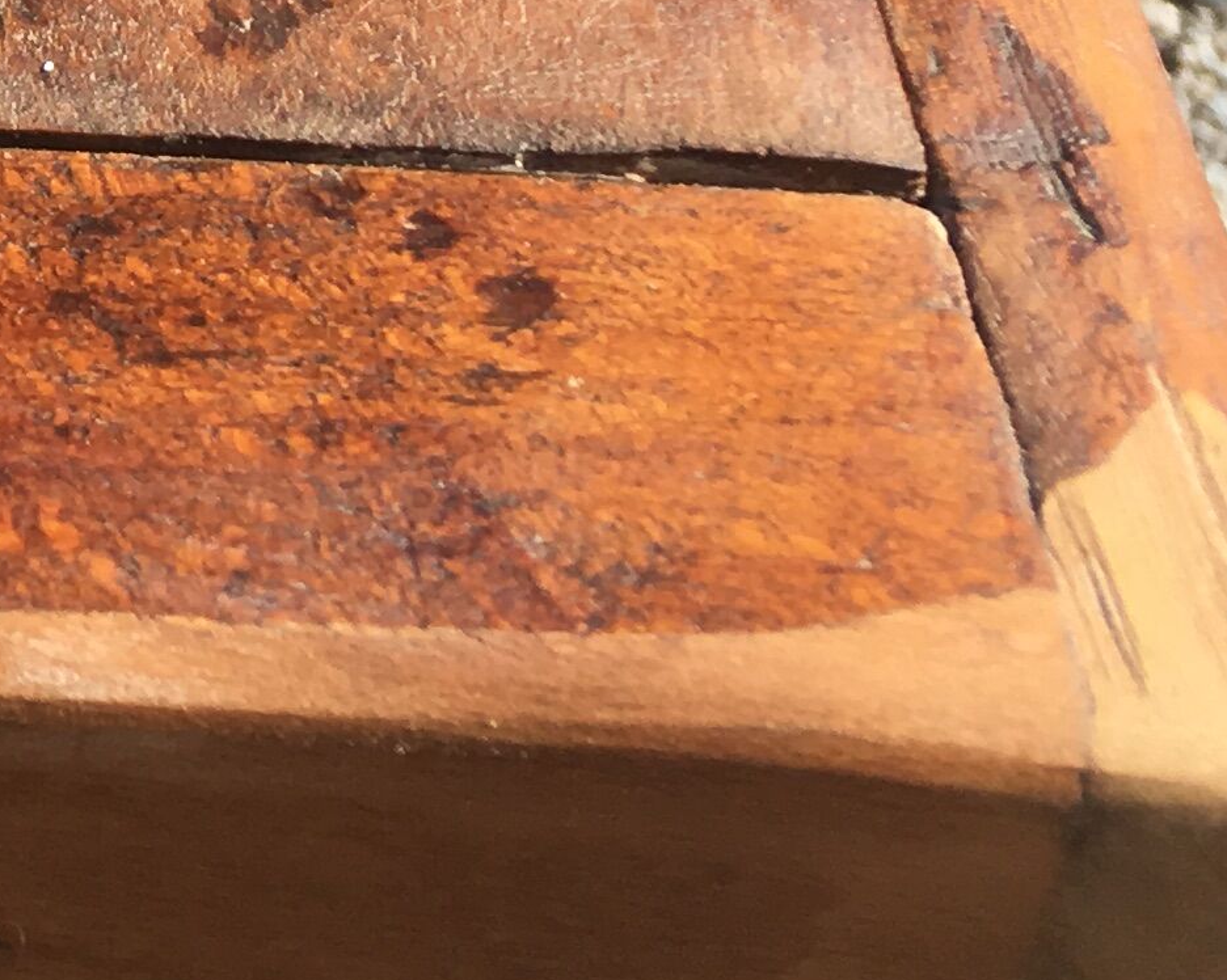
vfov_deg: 11.9
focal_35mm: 122
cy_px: -584
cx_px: -806
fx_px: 4429
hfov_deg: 14.3
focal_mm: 4.15
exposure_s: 1/801
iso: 25
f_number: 2.2
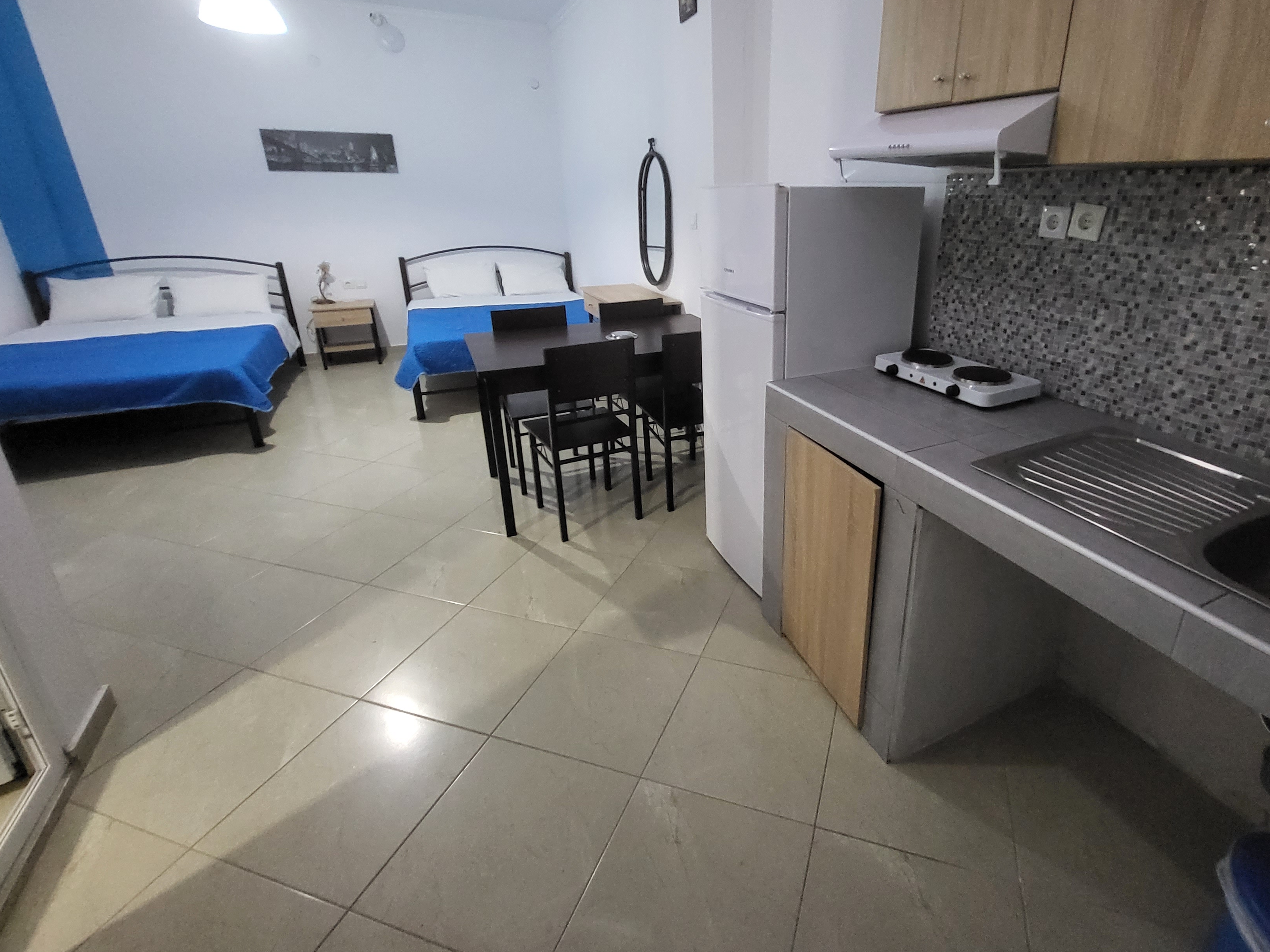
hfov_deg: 93.4
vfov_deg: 77.6
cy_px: 406
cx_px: 752
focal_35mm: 16
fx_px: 587
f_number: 2.2
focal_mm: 1.74
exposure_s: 1/25
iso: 800
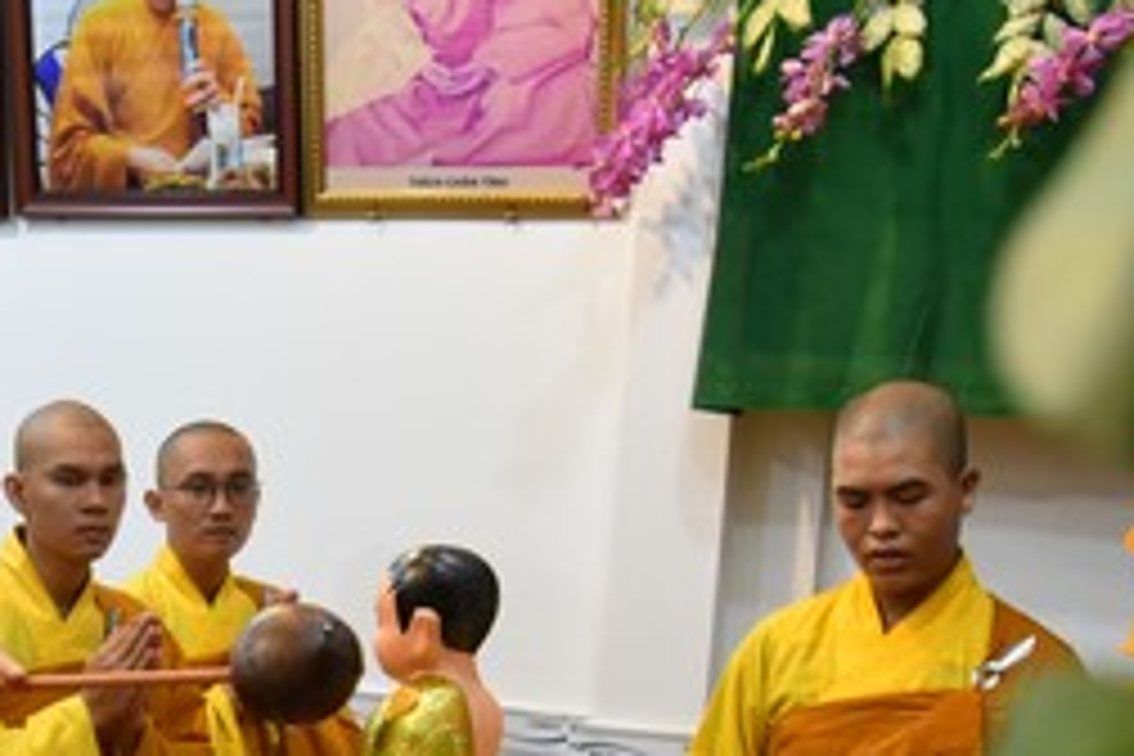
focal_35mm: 80
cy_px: 675
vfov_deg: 16.8
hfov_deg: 23.9
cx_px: -86
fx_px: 2520
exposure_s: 1/100
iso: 1600
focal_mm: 31
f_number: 5
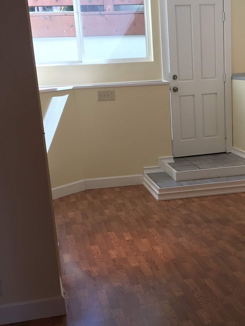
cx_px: 170
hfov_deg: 26.8
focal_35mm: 54
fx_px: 510
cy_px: 227
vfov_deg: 35.1
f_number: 2.2
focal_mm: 4.15
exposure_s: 1/120
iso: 50
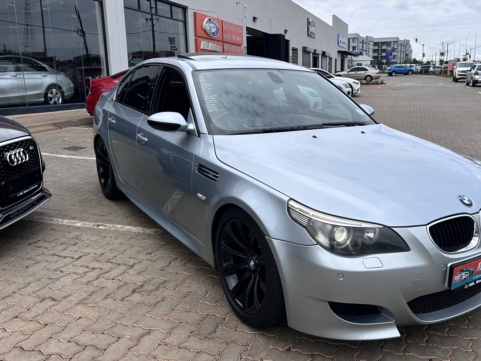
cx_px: 302
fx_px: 445
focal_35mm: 32
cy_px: 187
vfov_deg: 44.2
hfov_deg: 56.1
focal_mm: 6.86
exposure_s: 1/4762
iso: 80
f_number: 1.78
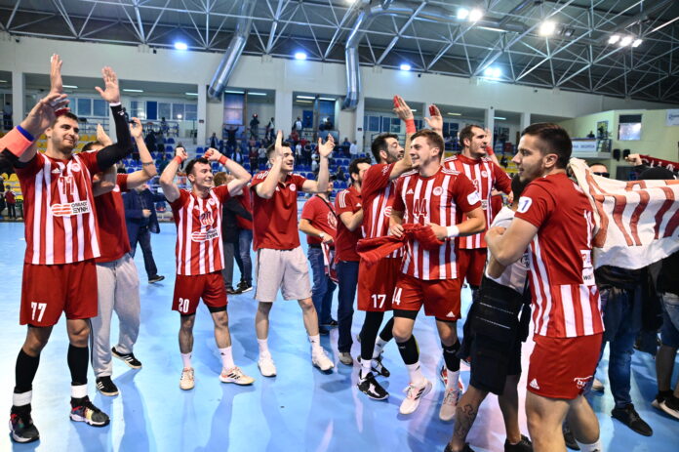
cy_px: 226
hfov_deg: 73.8
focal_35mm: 24
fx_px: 452
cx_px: 340
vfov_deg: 53.1
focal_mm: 24
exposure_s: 1/640
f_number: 4
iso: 5600
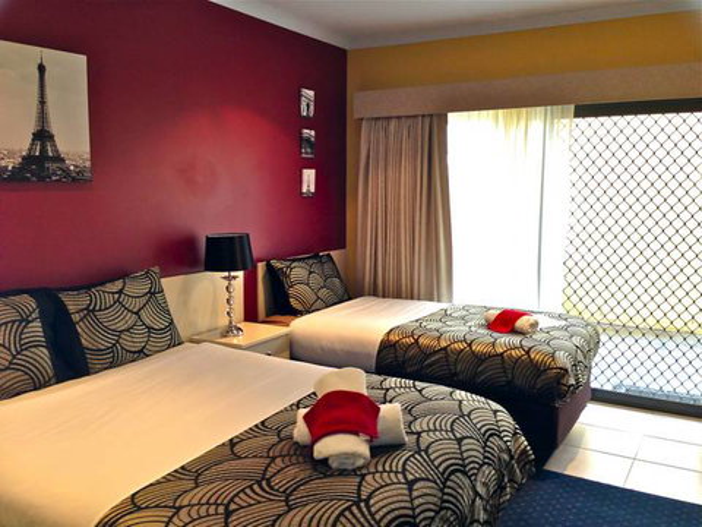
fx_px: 669
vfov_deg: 42.9
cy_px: 264
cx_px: 351
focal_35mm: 33
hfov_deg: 55.4
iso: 64
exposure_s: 1/20
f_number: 2.4
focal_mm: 4.13
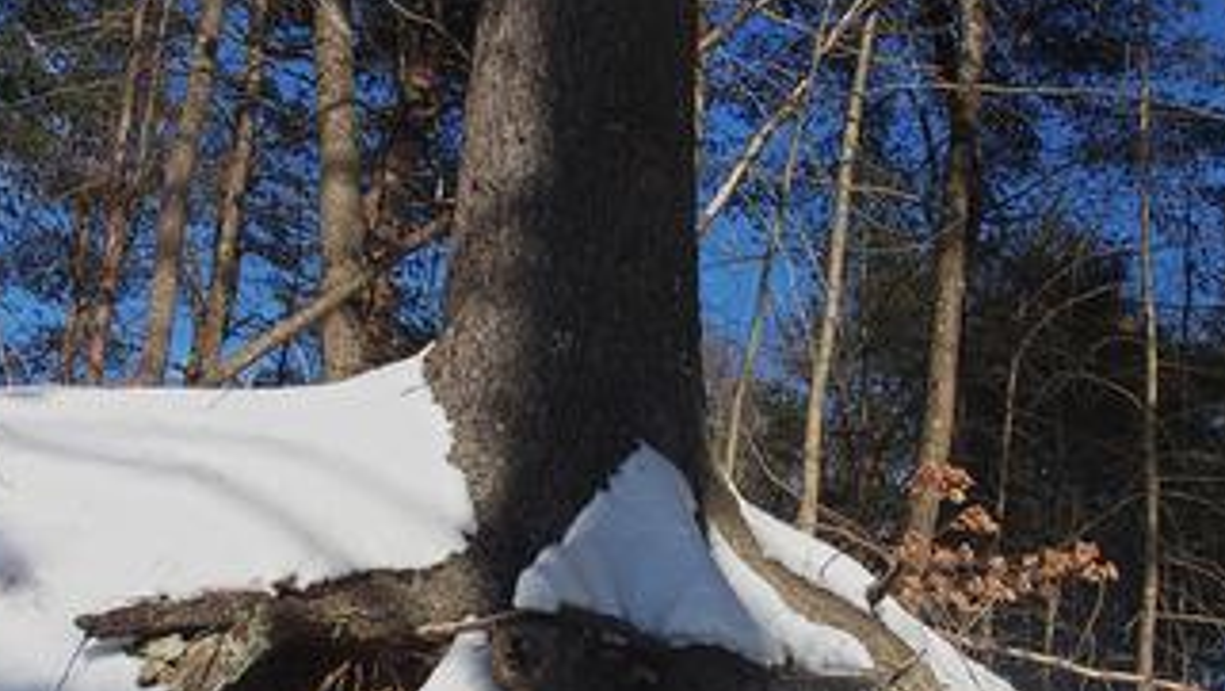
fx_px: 1235
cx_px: 584
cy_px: 523
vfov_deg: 30.7
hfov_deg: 52.7
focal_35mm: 38
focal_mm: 6
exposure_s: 1/800
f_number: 4.5
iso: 100
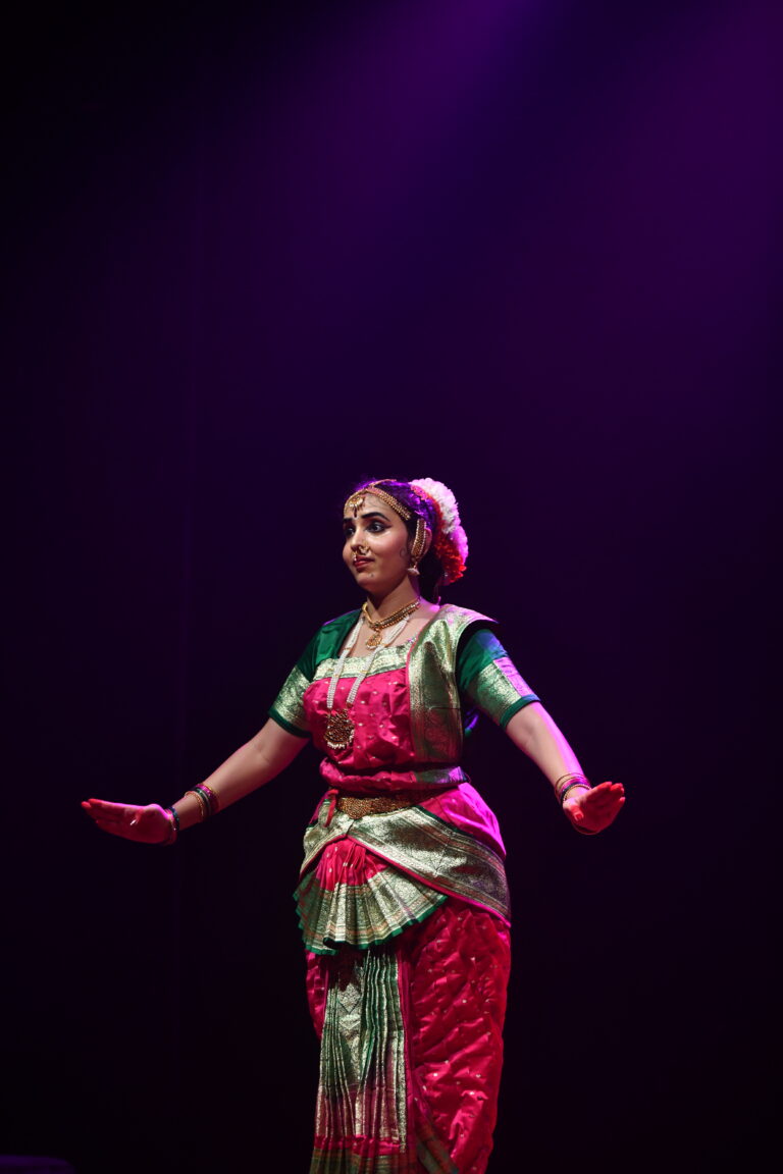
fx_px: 3654
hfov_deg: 12.2
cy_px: 587
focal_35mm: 112
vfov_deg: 18.3
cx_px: 392
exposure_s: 1/500
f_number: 2.8
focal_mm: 112
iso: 1000
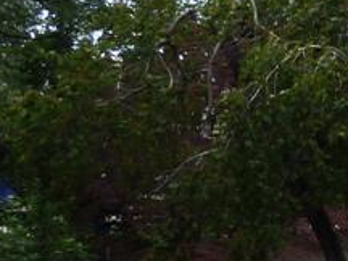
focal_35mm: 109
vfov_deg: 13.6
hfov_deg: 14.4
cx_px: 733
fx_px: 1096
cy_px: 137
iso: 100
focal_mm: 4.11
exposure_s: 1/640
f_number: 3
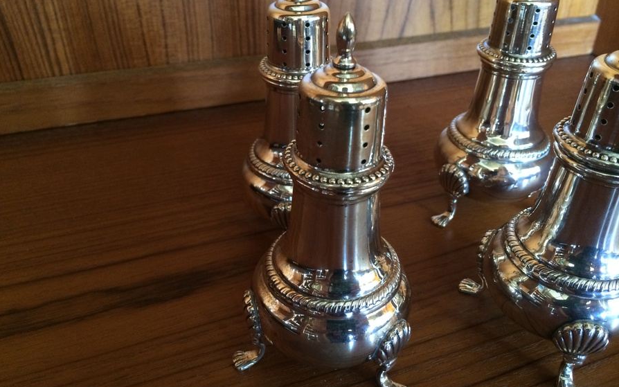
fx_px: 540
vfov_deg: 39.4
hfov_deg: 59.6
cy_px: 187
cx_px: 310
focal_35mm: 32
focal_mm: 4.12
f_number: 2.2
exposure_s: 1/17
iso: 320
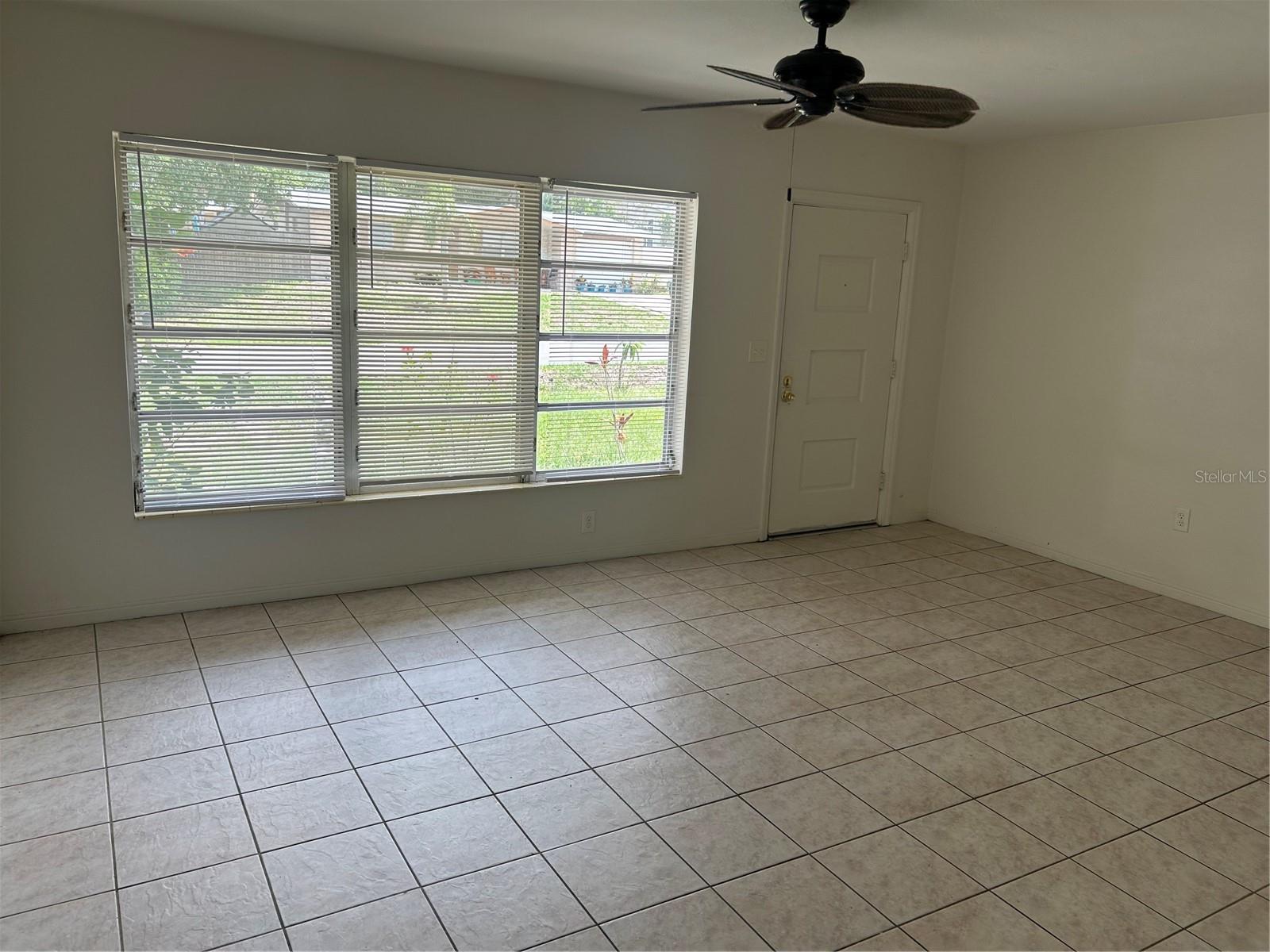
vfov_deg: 53.1
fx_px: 954
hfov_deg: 67.3
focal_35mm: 26
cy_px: 476
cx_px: 635
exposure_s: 1/486
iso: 50
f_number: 1.5
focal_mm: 5.7
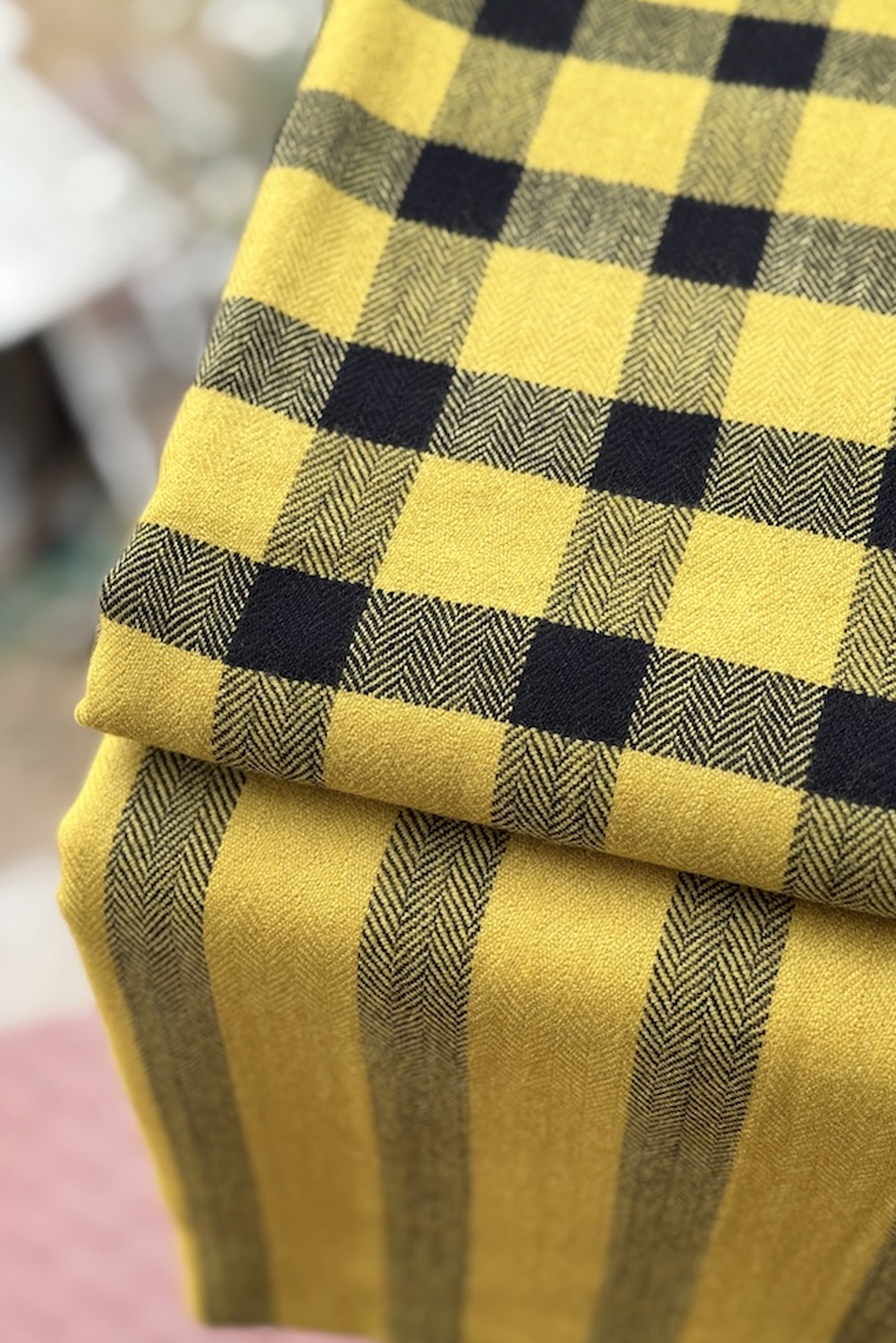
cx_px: 467
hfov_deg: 26.5
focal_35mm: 51
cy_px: 667
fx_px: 1904
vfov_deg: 38.9
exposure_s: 1/514
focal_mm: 6.76
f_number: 1.78
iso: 64
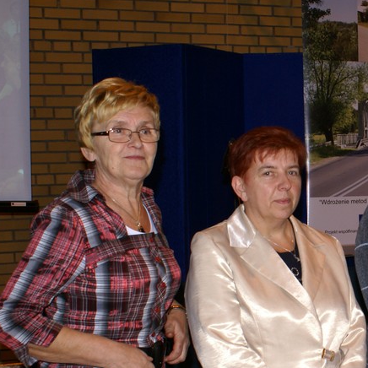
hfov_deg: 21.0
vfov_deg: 22.1
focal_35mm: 78
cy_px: 247
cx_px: 409
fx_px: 938
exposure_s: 1/60
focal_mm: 26
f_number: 5.6
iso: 400
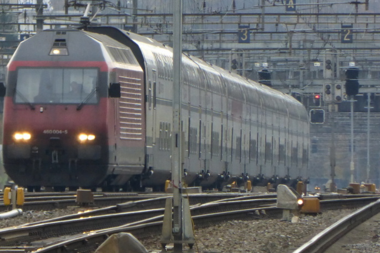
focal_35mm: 731
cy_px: 97
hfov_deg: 2.8
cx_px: 117
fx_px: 7716
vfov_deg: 1.9
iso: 250
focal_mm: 86
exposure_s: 1/125
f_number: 6.4
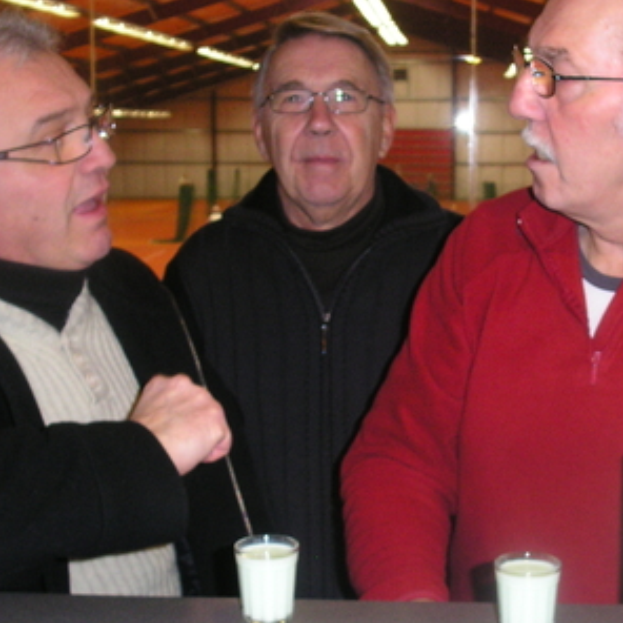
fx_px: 1385
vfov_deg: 25.4
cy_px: 328
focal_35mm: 68
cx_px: 381
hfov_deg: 25.3
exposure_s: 1/45
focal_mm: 7.8
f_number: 2.8
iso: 200
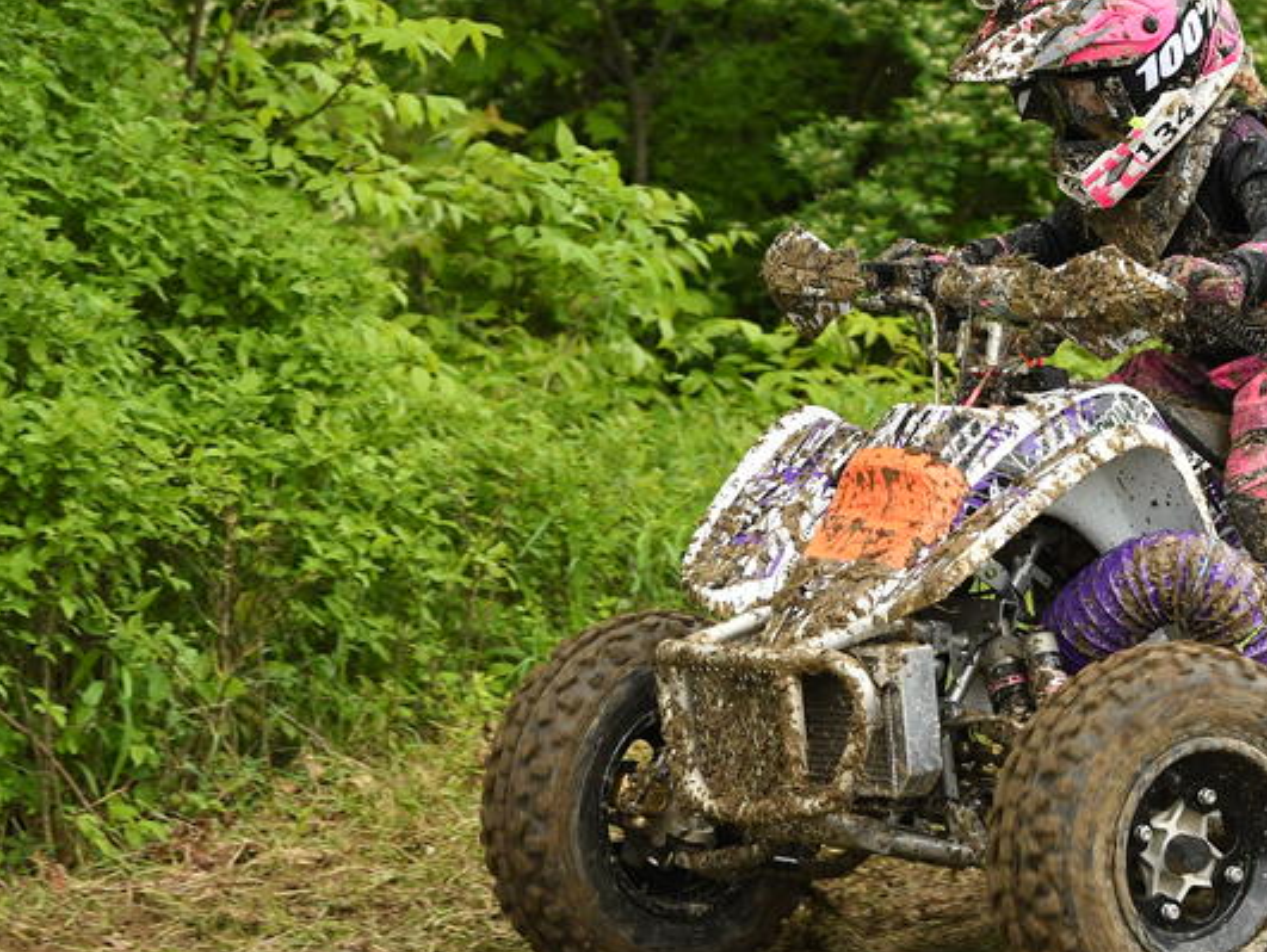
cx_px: 1075
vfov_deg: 6.9
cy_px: 480
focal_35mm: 217
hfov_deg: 9.1
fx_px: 7948
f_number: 4.5
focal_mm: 82
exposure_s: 1/1000
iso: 1250
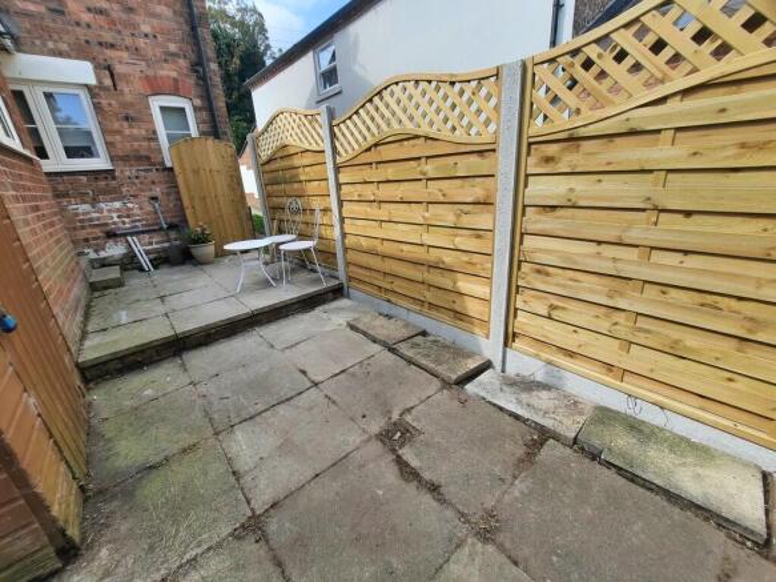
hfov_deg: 106.2
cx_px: 388
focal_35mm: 13
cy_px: 291
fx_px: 291
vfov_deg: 89.9
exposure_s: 1/870
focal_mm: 1.74
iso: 40
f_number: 2.2
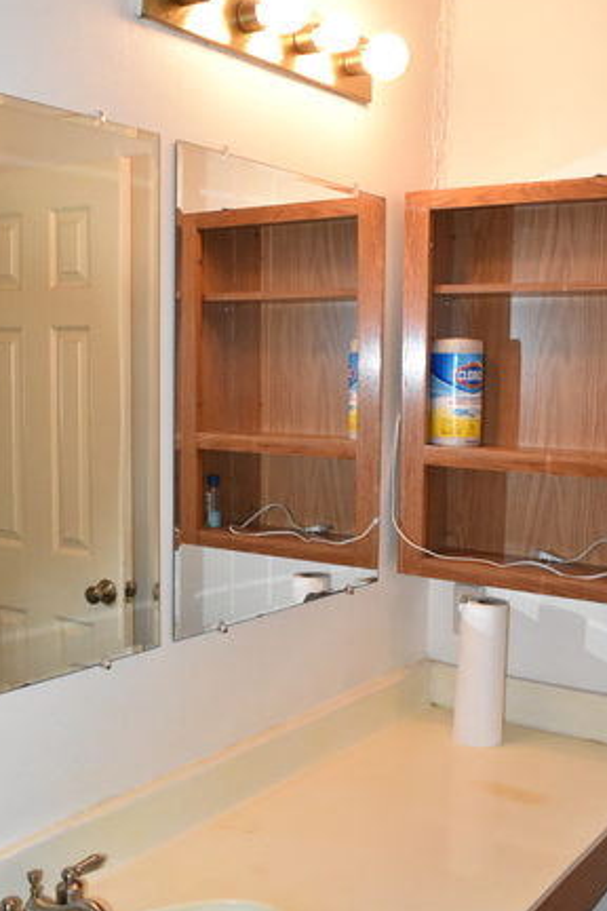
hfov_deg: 33.4
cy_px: 477
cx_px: 315
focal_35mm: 40
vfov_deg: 48.4
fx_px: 1012
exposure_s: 1/200
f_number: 6.3
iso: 3200
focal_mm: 18
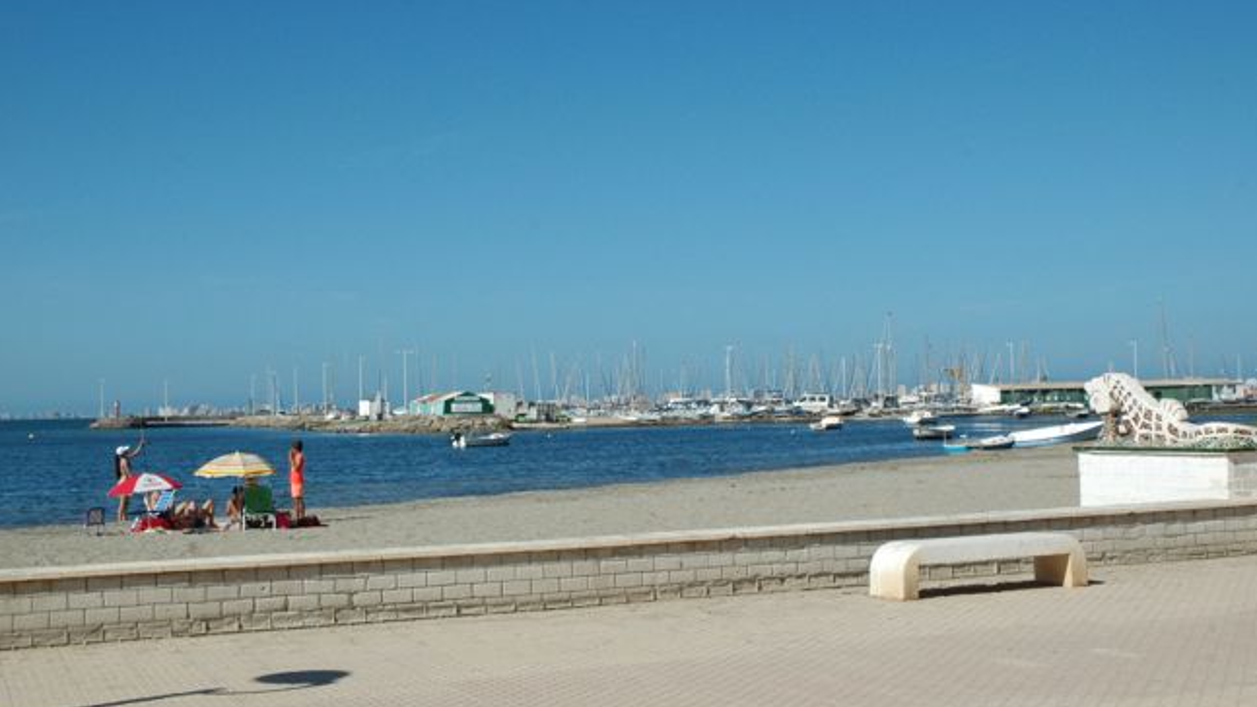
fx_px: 1652
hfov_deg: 41.7
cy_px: 373
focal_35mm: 50
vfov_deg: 24.2
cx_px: 619
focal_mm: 29
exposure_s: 1/640
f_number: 13
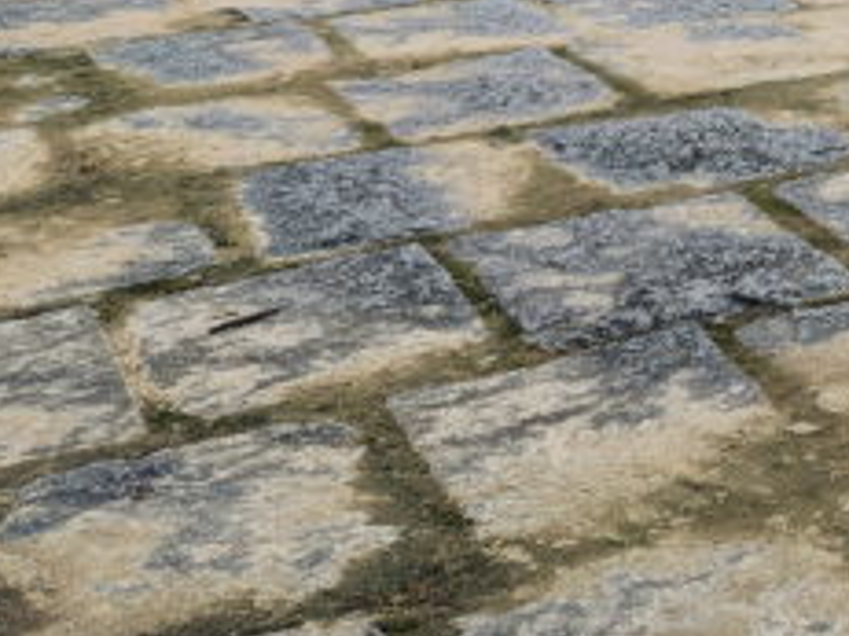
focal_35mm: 102
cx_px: 1389
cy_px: -761
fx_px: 2500
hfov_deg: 16.9
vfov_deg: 12.3
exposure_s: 1/372
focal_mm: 6.4
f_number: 1.8
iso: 50
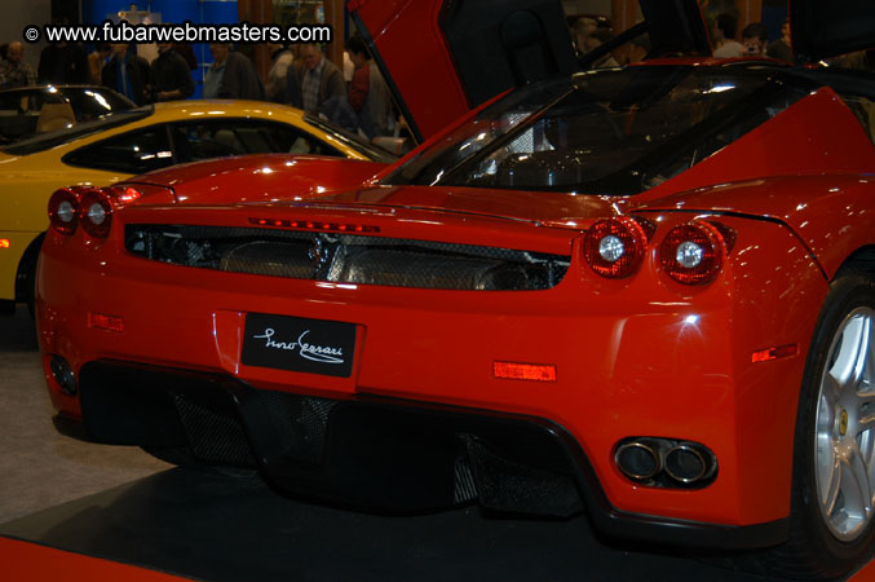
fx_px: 1530
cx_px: 438
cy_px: 291
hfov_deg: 31.9
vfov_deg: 21.5
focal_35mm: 63
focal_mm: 42
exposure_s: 1/60
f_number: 5
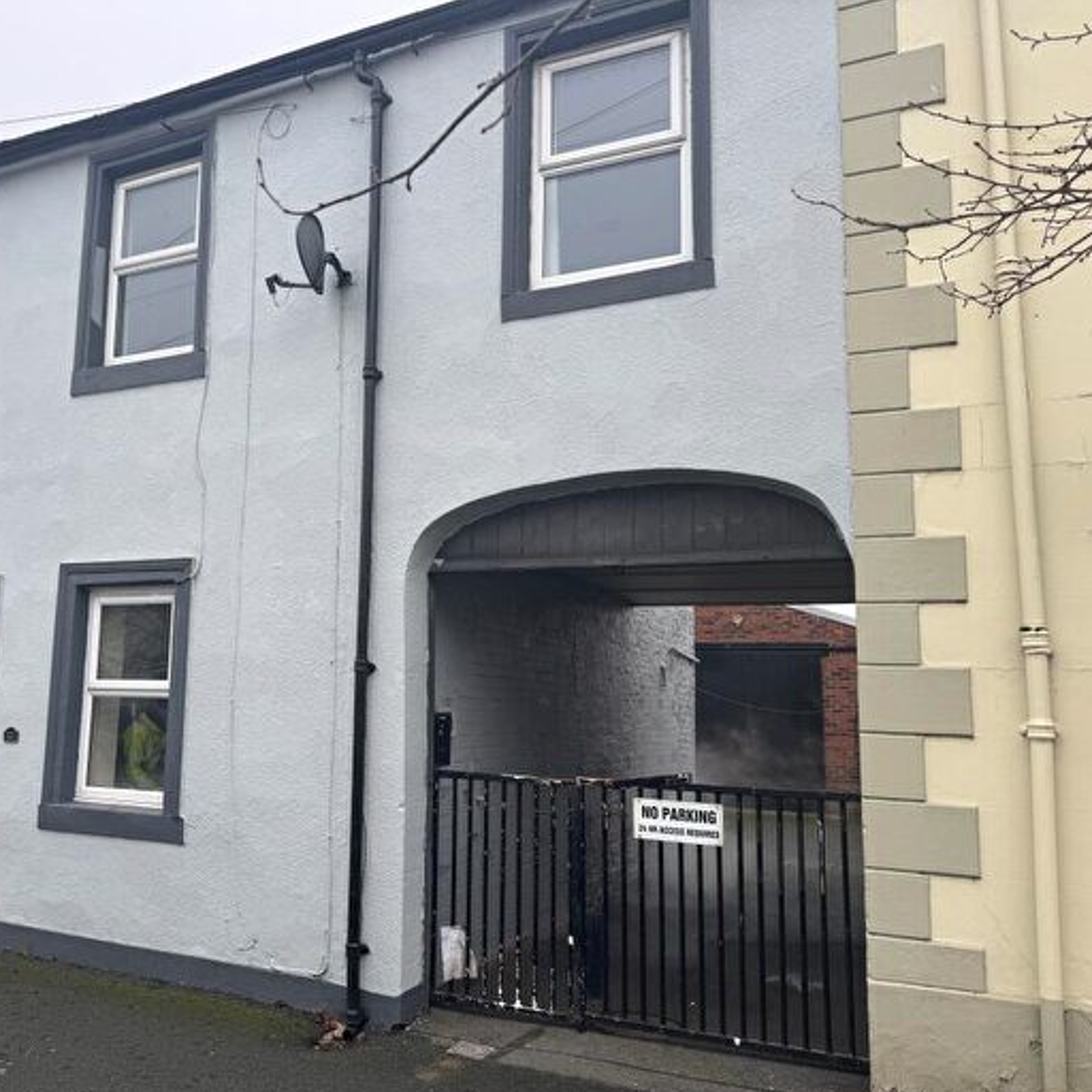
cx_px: 378
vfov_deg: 55.6
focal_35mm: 29
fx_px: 1035
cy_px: 556
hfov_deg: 54.7
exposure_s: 1/167
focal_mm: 6.76
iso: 64
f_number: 1.78
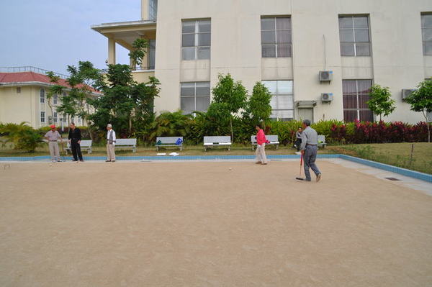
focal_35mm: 27
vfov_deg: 47.9
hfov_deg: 67.4
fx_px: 324
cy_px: 144
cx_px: 216
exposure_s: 1/200
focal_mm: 18
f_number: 7.1
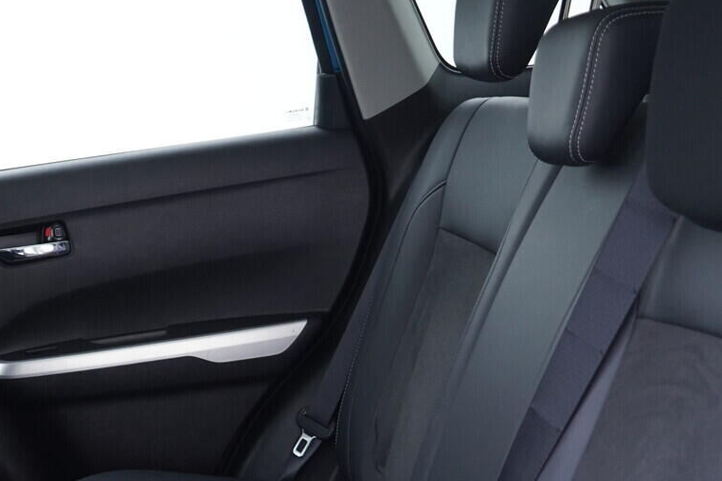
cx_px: 139
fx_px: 1364
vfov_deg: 19.7
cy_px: 405
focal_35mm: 68
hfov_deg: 29.0
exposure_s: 1/40
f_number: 2.8
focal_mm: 24
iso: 400
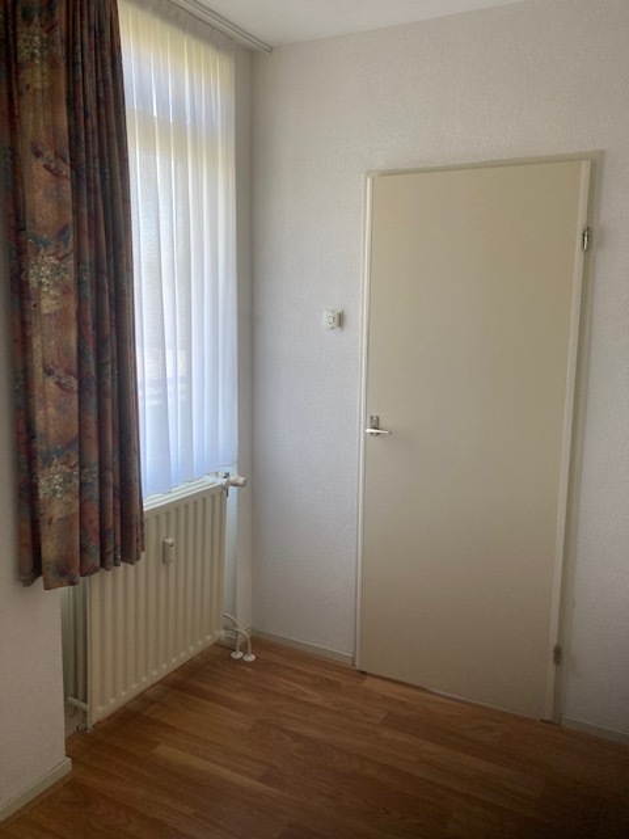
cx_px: 314
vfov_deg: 63.4
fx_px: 678
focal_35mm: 28
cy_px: 420
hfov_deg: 49.7
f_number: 1.8
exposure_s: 1/80
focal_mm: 3.99
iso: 80
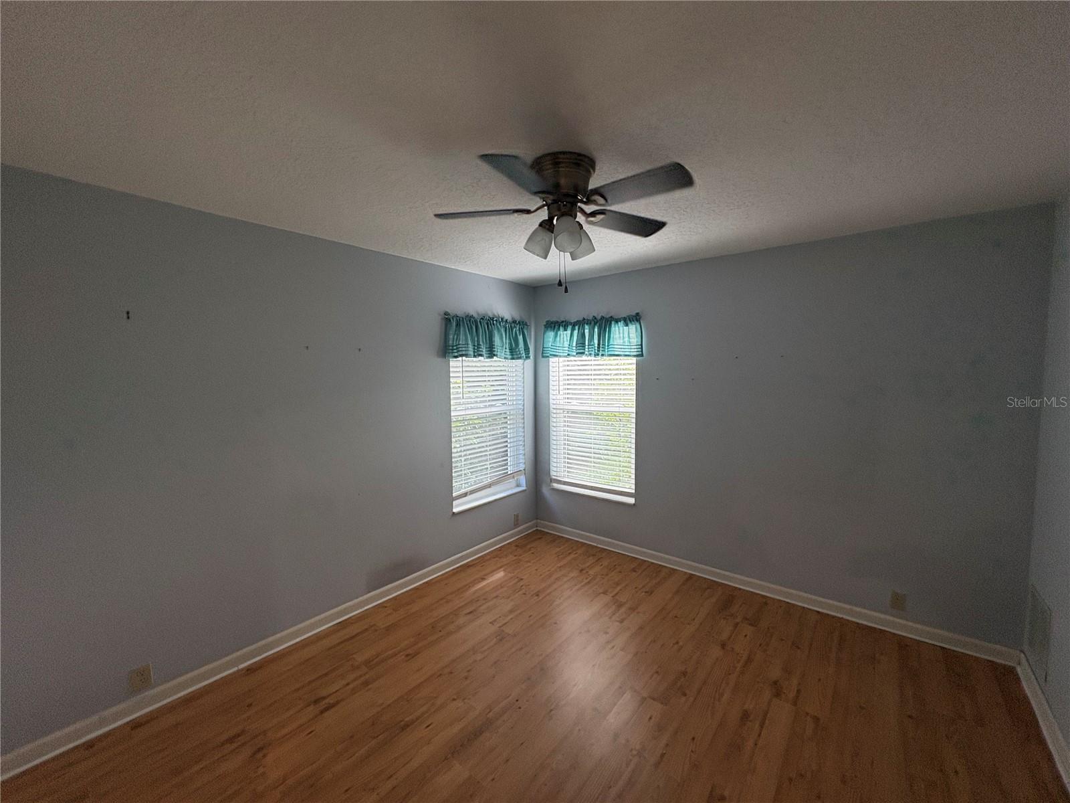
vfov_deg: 85.7
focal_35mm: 14
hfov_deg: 102.1
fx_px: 433
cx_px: 535
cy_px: 402
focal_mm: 2.22
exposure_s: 1/60
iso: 160
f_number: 2.2
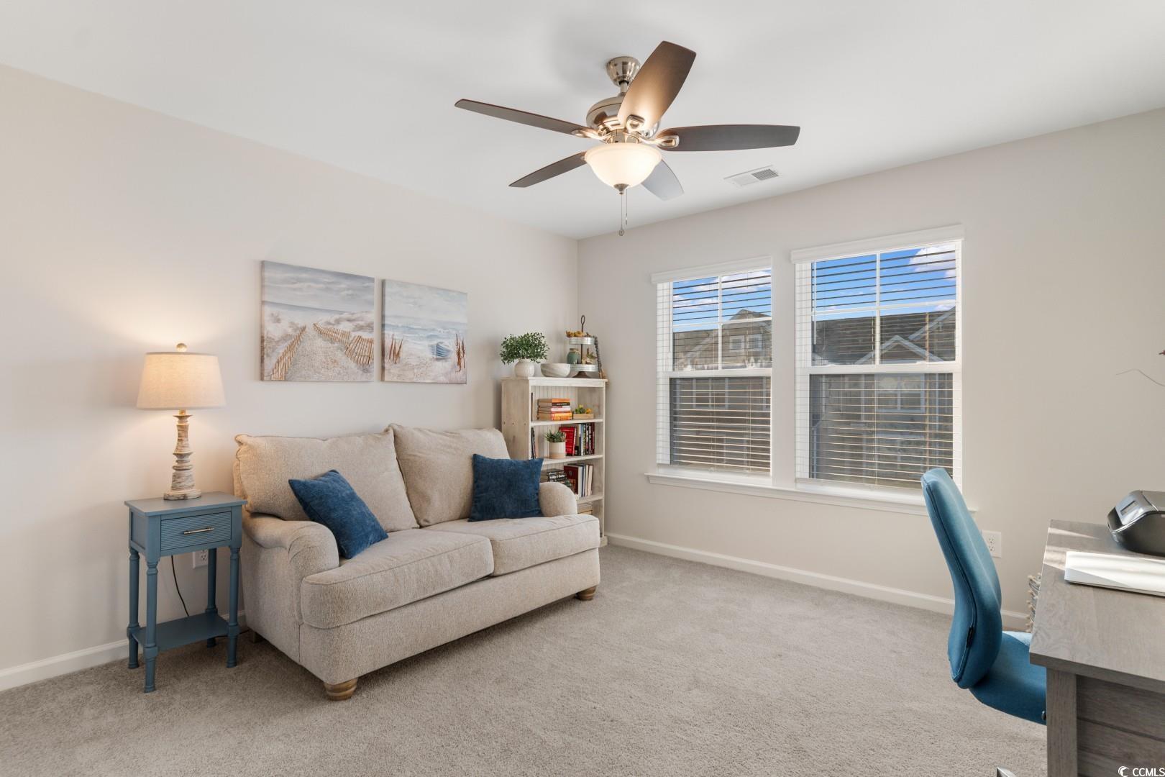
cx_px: 582
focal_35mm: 18
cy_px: 388
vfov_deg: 67.4
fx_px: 582
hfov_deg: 90.0
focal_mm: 12
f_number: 4.8
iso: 100
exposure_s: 1/20
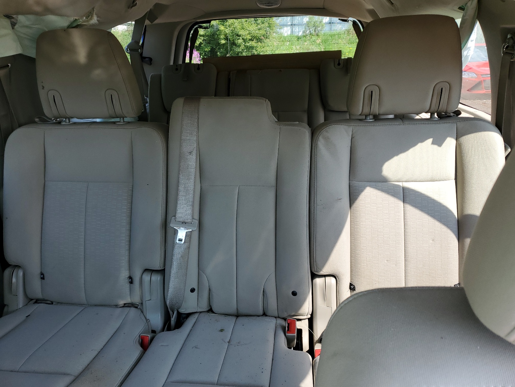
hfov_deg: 67.3
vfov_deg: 53.1
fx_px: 387
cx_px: 258
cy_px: 194
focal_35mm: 26
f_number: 1.5
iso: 50
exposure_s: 1/161
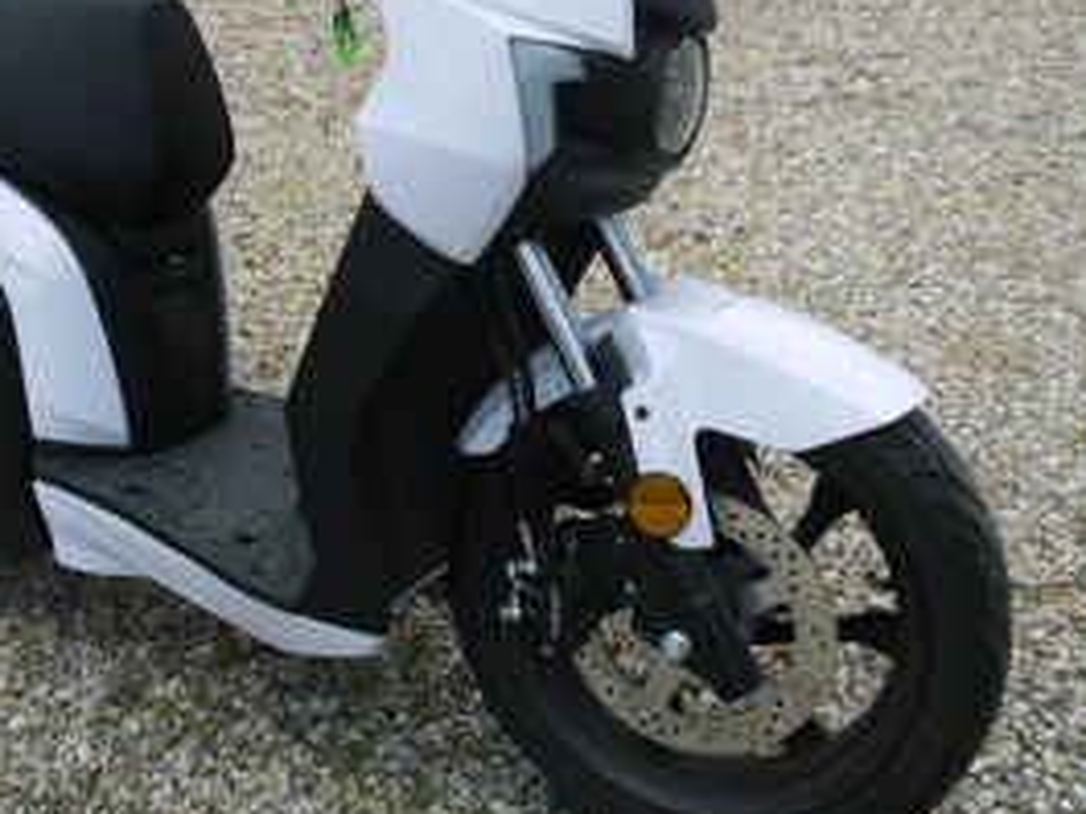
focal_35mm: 49
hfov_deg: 38.0
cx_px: 284
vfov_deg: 29.2
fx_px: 1537
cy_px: 197
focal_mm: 4.9
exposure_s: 1/693
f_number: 3.5
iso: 80
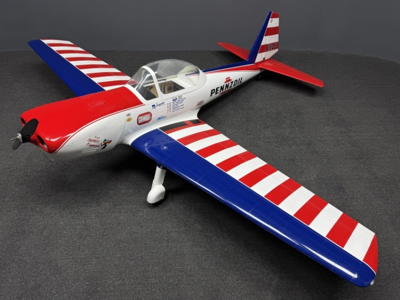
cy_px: 150
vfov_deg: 56.8
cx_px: 200
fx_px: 277
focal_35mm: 24
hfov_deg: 71.6
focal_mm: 6.76
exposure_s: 1/100
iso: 64
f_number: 1.78
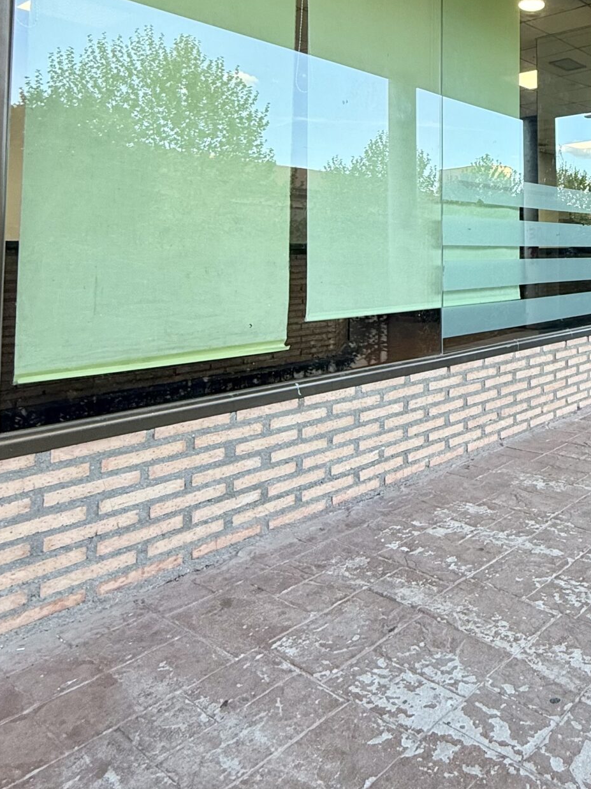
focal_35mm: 29
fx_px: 660
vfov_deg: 59.2
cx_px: 555
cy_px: 221
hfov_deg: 43.2
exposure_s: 1/99
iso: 80
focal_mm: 2.22
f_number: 2.2
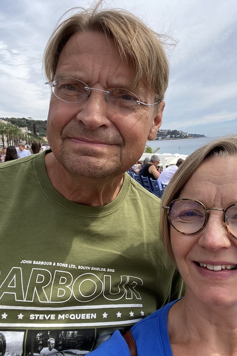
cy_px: 178
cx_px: 151
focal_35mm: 32
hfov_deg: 40.8
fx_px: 316
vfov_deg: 58.7
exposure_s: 1/407
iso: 25
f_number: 2.2
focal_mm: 2.71
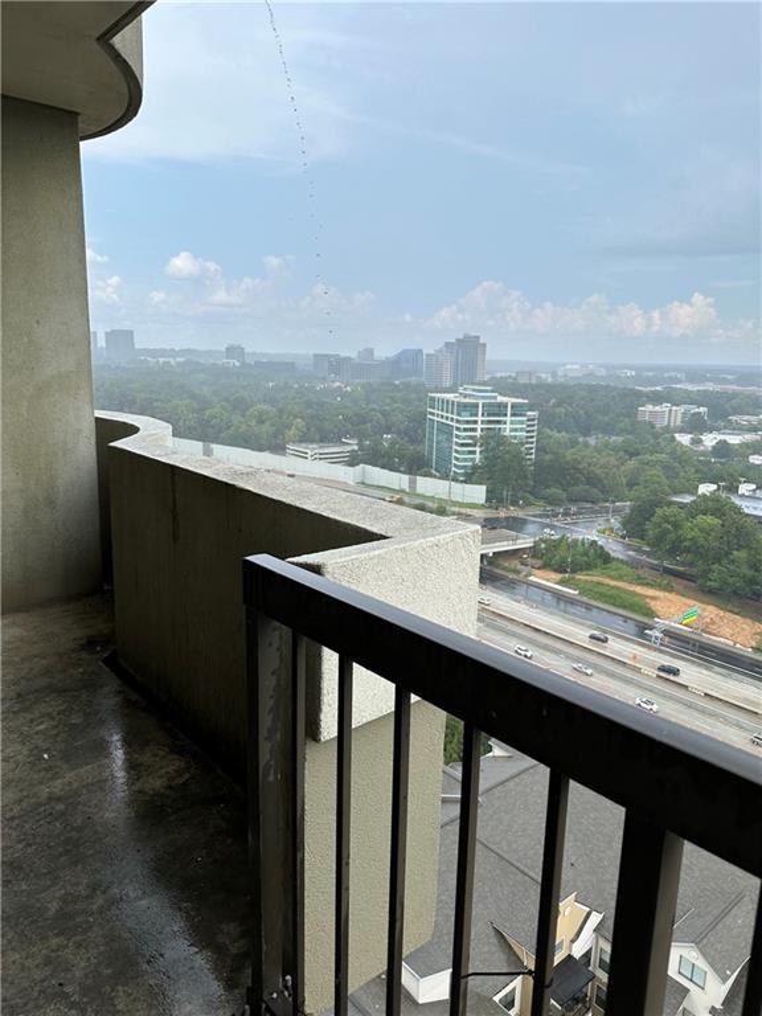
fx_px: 704
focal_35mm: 24
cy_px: 508
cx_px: 381
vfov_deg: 71.6
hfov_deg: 56.8
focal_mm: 6.86
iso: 80
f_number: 1.78
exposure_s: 1/2353
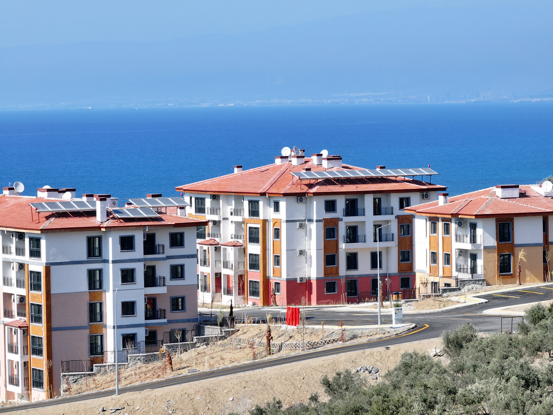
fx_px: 2652
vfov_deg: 8.9
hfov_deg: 11.9
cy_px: 208
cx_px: 276
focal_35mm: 166
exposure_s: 1/400
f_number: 3.4
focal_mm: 30.71
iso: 100
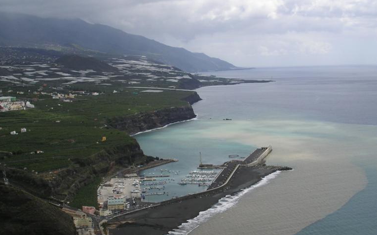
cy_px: 132
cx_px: 194
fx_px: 555
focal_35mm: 54
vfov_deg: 23.9
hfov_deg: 37.5
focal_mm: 7.8
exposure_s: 1/750
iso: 100
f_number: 5.6
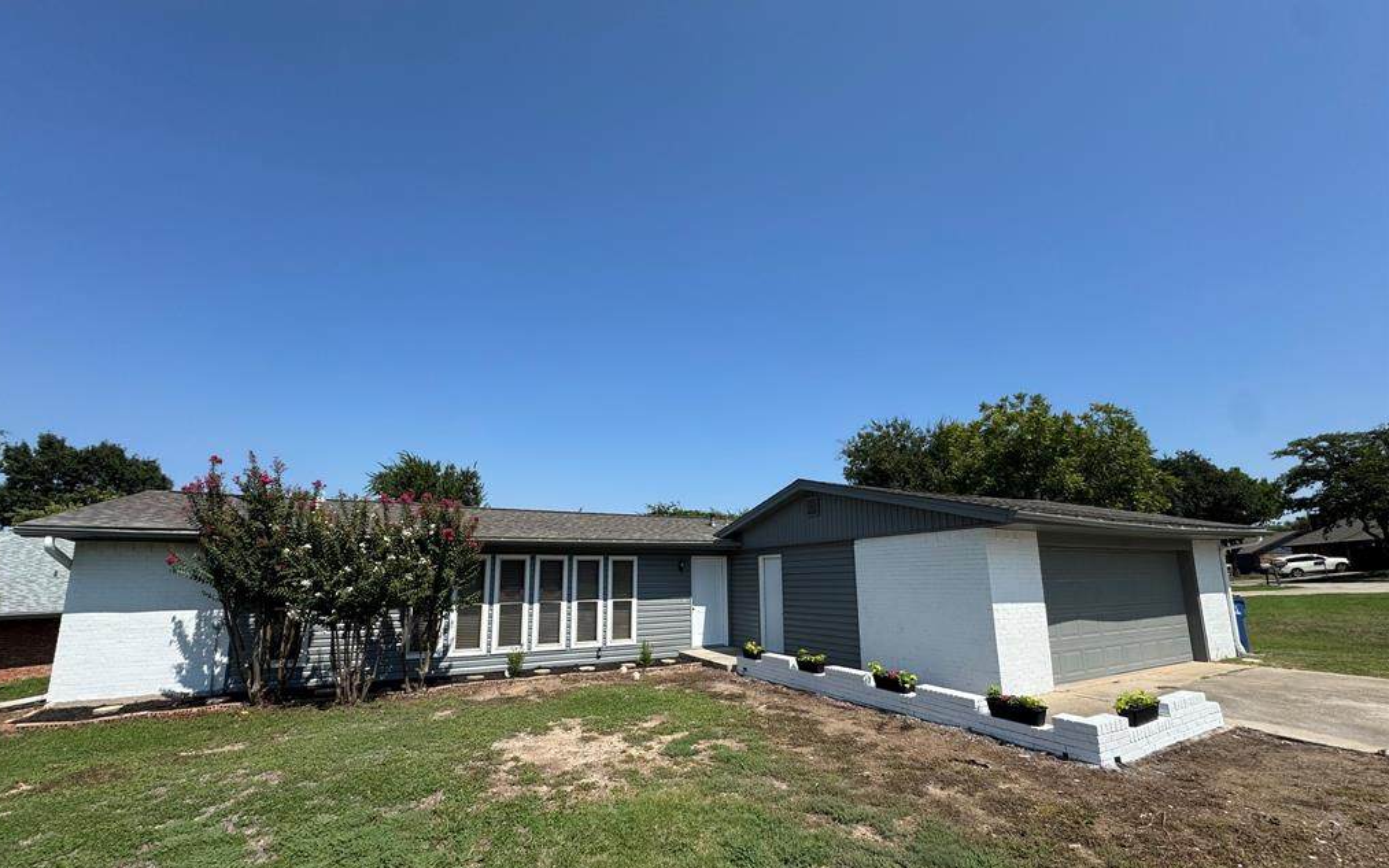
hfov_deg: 101.5
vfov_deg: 74.5
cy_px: 481
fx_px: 568
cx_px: 690
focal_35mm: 15
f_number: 2.2
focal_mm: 2.22
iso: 50
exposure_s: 1/2083
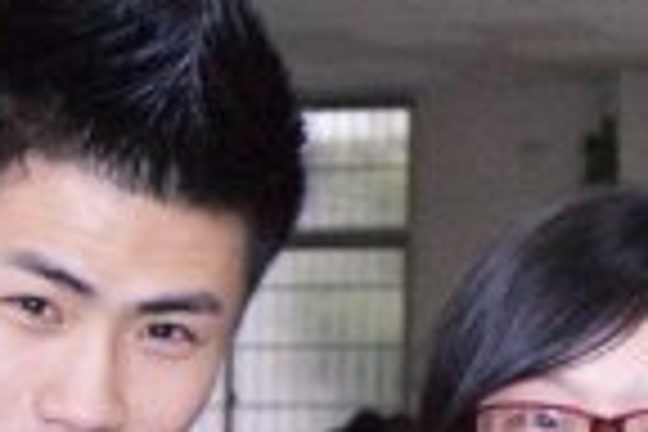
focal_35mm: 173
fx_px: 3114
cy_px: 245
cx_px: 698
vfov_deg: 7.9
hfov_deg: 11.7
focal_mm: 24
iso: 1600
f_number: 4
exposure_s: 1/40
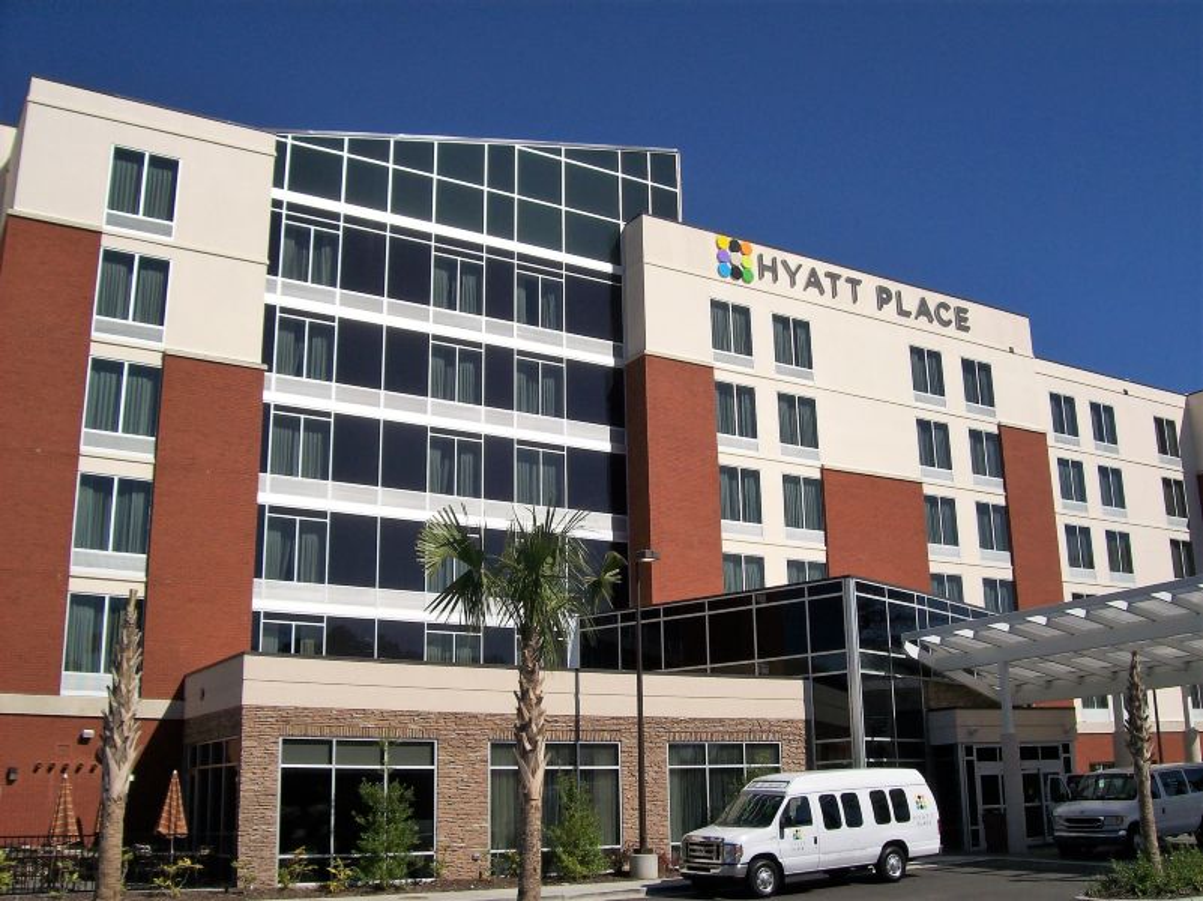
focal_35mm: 36
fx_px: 1251
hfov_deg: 51.4
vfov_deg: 39.6
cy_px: 450
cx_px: 602
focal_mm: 6
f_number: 4.8
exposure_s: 1/1148
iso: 80
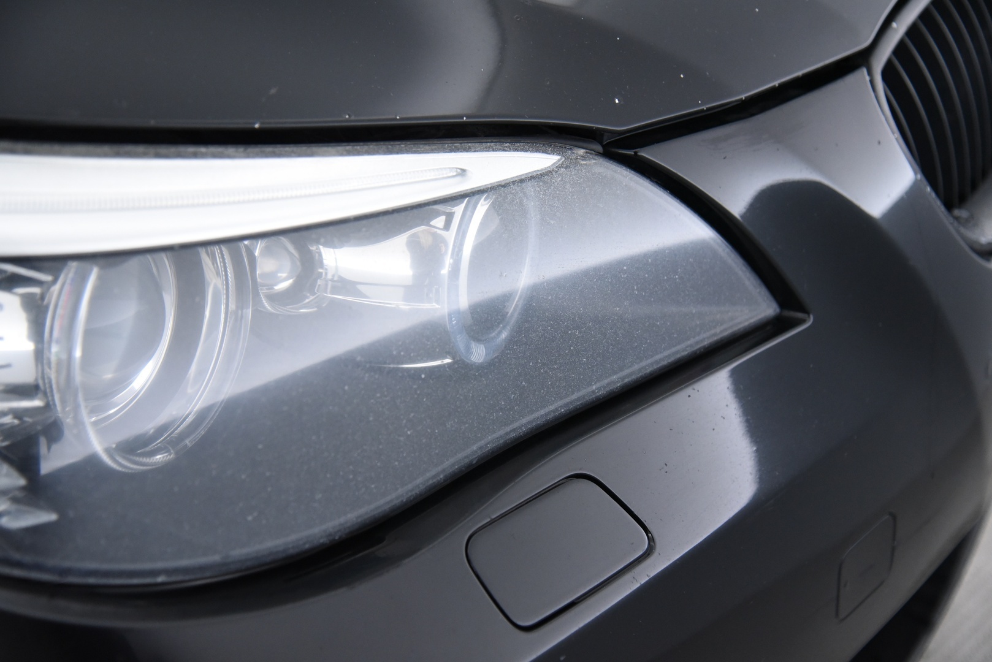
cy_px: 331
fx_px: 1378
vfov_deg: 27.0
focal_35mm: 50
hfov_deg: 39.6
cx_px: 496
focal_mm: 50
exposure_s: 1/80
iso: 4000
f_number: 4
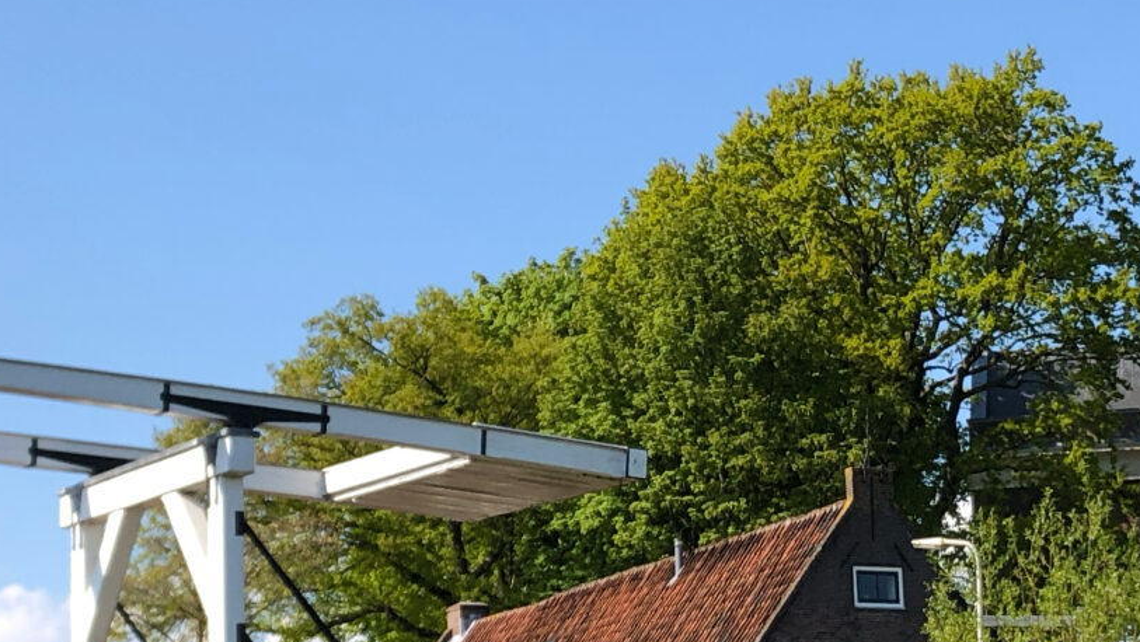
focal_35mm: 96
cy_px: 562
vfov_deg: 12.5
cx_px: 700
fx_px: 2903
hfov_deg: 22.2
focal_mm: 3.99
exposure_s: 1/1080
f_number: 1.8
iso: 20
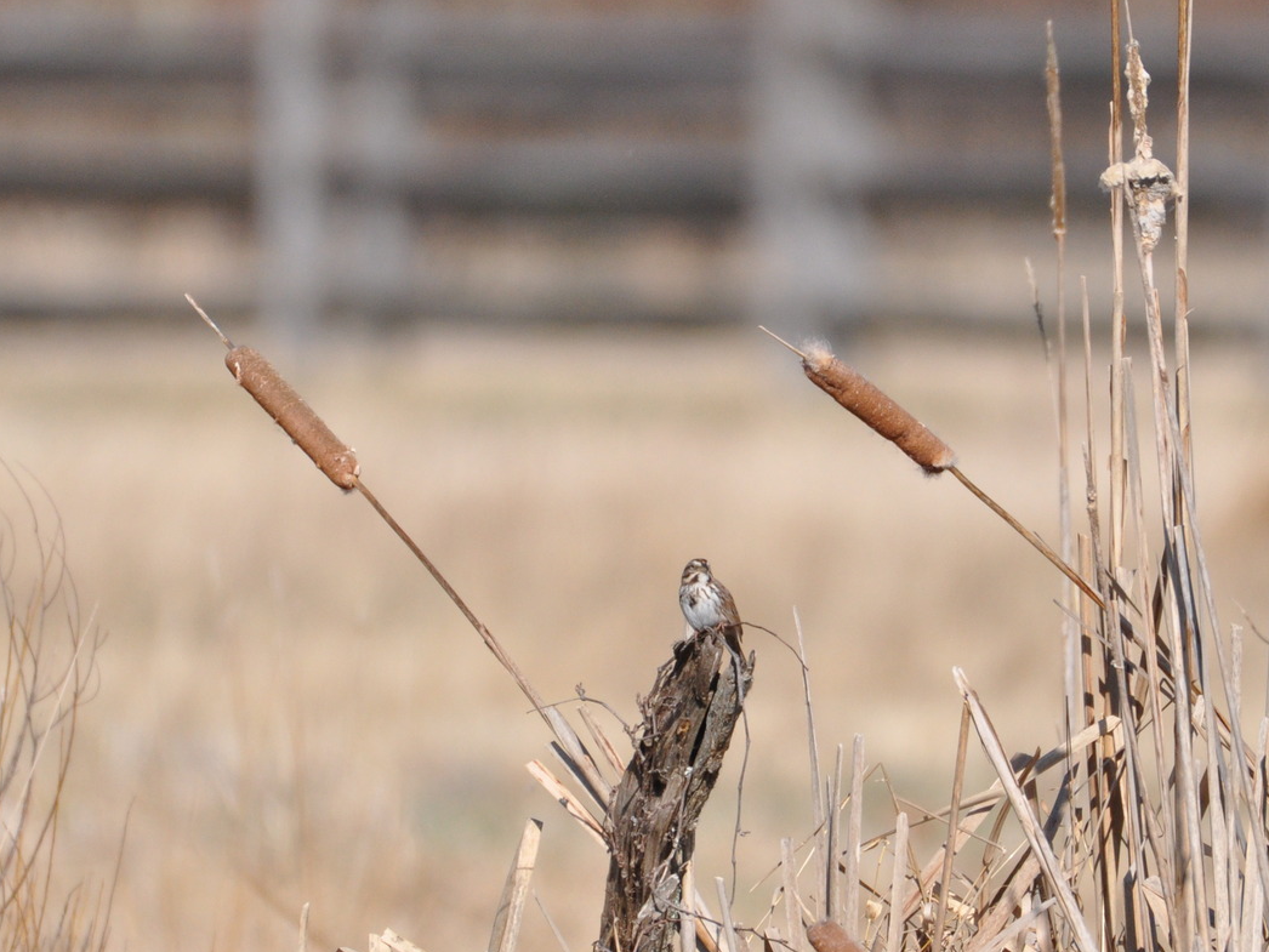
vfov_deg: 1.1
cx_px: 715
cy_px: 655
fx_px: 50455
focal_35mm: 1376
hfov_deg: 1.4
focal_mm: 500
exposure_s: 1/4000
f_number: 5.6
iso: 720
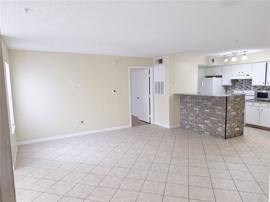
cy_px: 101
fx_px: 187
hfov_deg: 71.6
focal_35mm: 24
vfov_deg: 56.8
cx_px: 135
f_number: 1.78
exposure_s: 1/142
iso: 200
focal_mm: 6.76
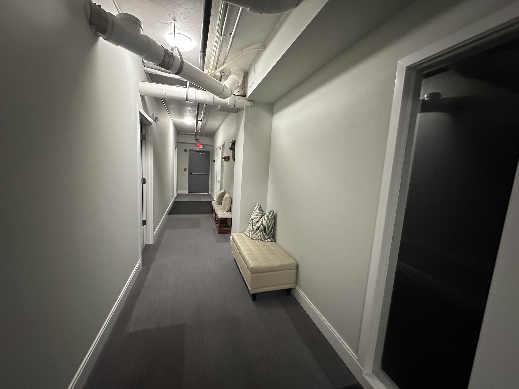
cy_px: 194
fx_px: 210
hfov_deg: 102.1
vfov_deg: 85.7
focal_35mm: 14
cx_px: 260
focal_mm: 2.22
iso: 1000
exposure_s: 1/60
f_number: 2.2
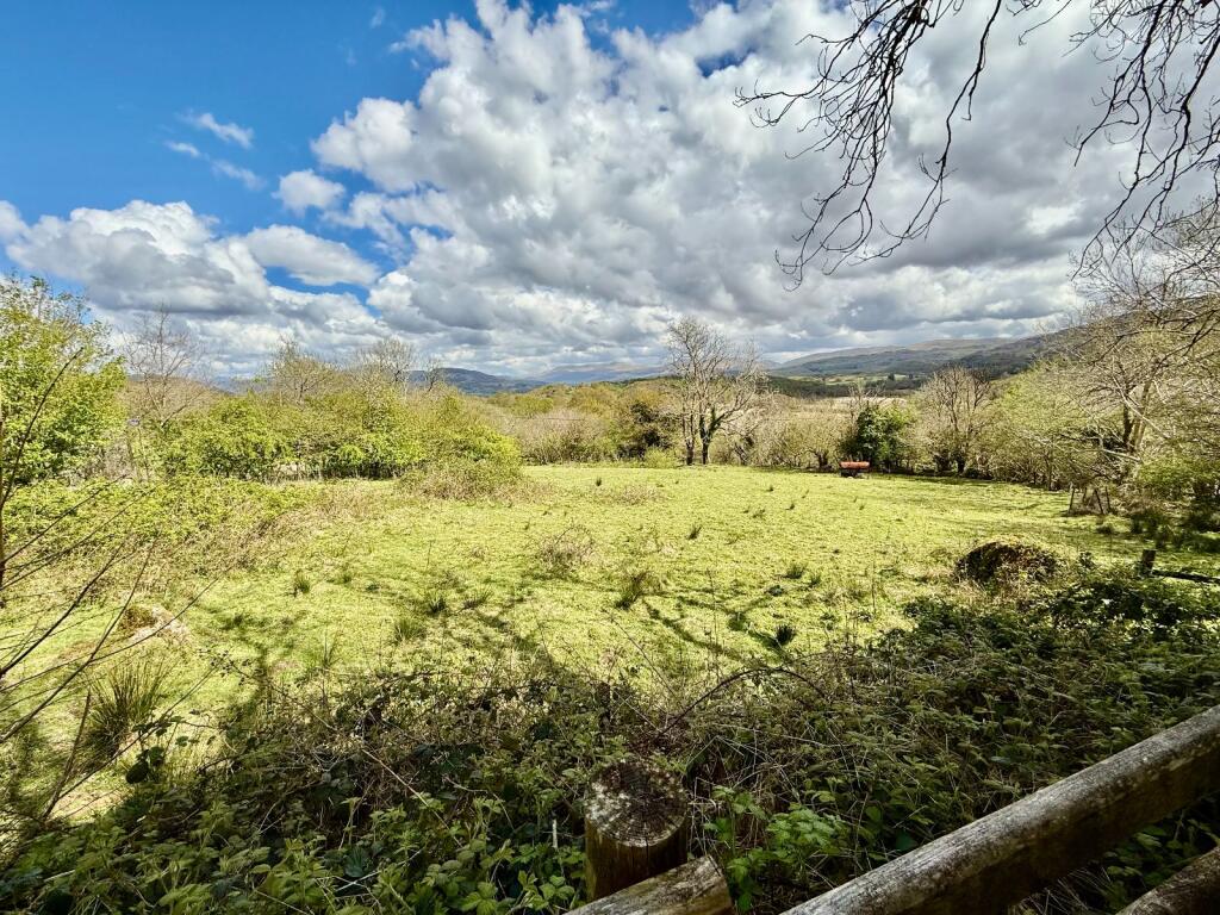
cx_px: 610
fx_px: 493
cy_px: 458
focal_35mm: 14
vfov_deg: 85.7
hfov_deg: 102.1
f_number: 2.2
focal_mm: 2.22
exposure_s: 1/1848
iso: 50
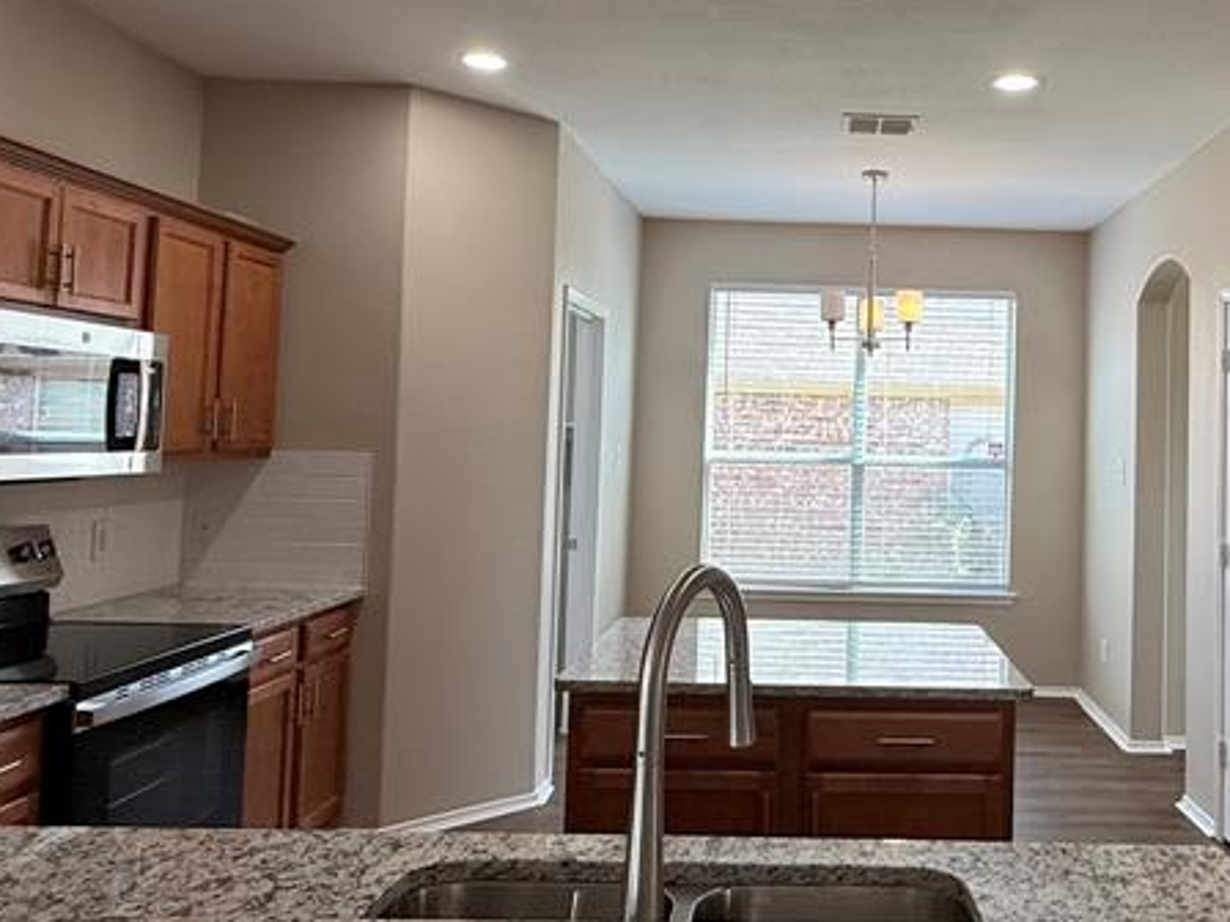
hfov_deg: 55.1
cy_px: 376
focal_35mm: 32
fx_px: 1137
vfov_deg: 44.0
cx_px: 862
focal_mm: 2.22
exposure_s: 1/120
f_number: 2.2
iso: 100
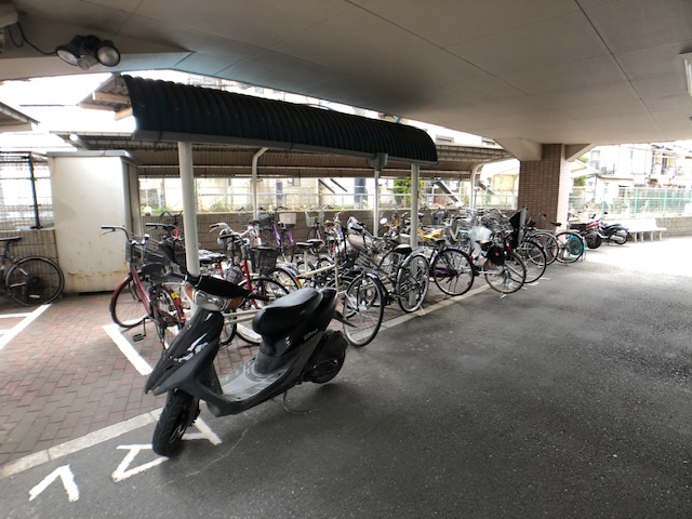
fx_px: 560
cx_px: 346
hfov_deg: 63.4
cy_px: 260
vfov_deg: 49.7
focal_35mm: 28
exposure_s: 1/40
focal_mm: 4
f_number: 1.8
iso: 25
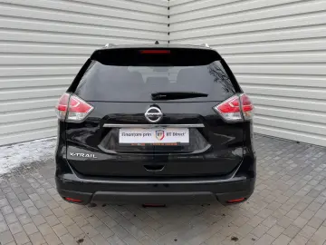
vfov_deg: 56.8
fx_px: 226
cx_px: 163
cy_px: 122
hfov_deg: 71.6
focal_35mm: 24
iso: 80
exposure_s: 1/532
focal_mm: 6.76
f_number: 1.78
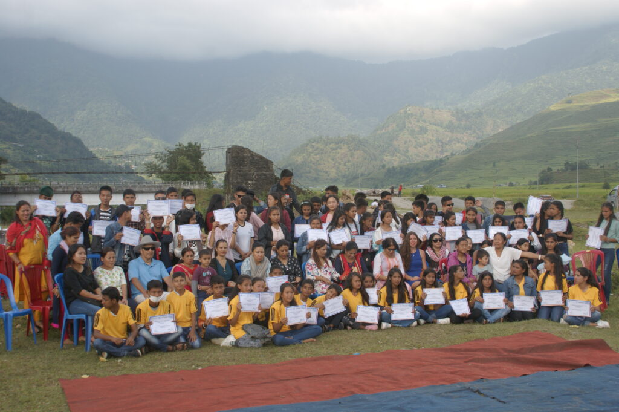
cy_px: 206
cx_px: 310
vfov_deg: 31.8
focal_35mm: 42
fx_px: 722
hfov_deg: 46.4
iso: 100
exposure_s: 1/80
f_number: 8
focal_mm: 28
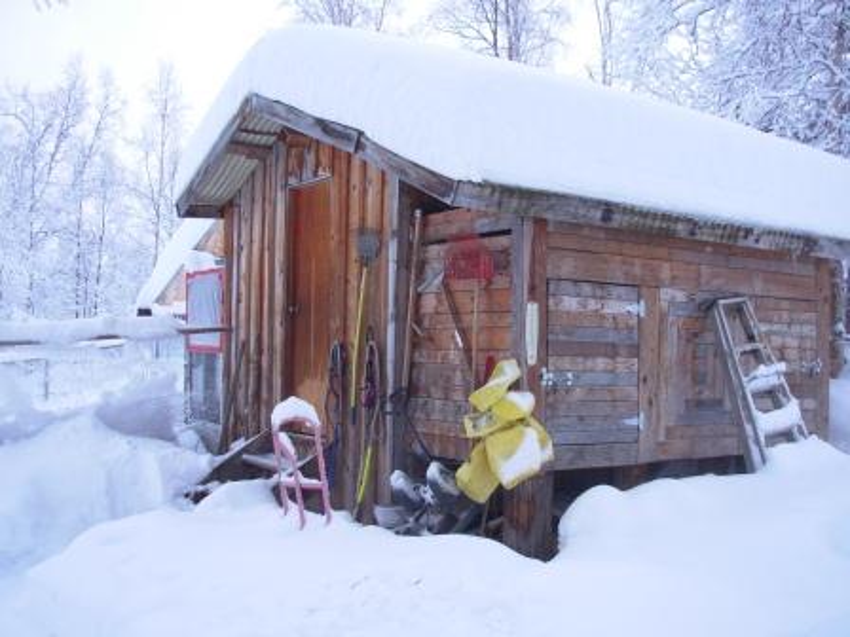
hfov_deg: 49.0
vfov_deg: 37.7
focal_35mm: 38
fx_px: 933
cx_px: 425
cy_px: 318
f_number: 2.9
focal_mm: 6.3
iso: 50
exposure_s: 1/19.6
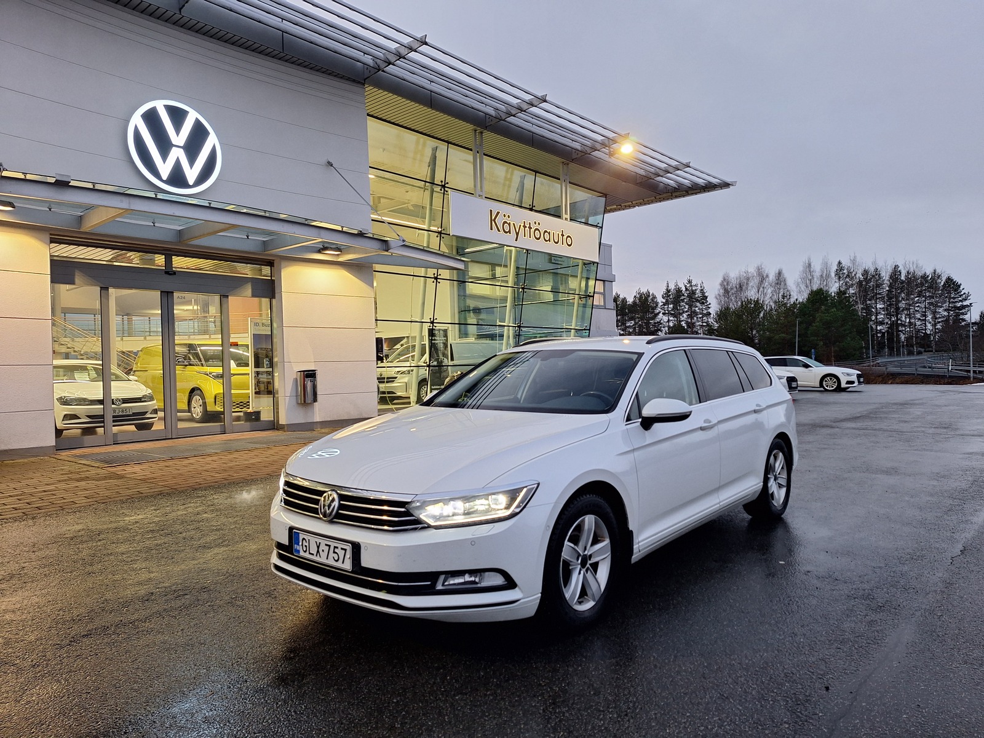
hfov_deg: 73.9
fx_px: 654
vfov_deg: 58.9
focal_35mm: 23
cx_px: 492
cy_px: 369
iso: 125
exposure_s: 1/50
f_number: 1.8
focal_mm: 5.54
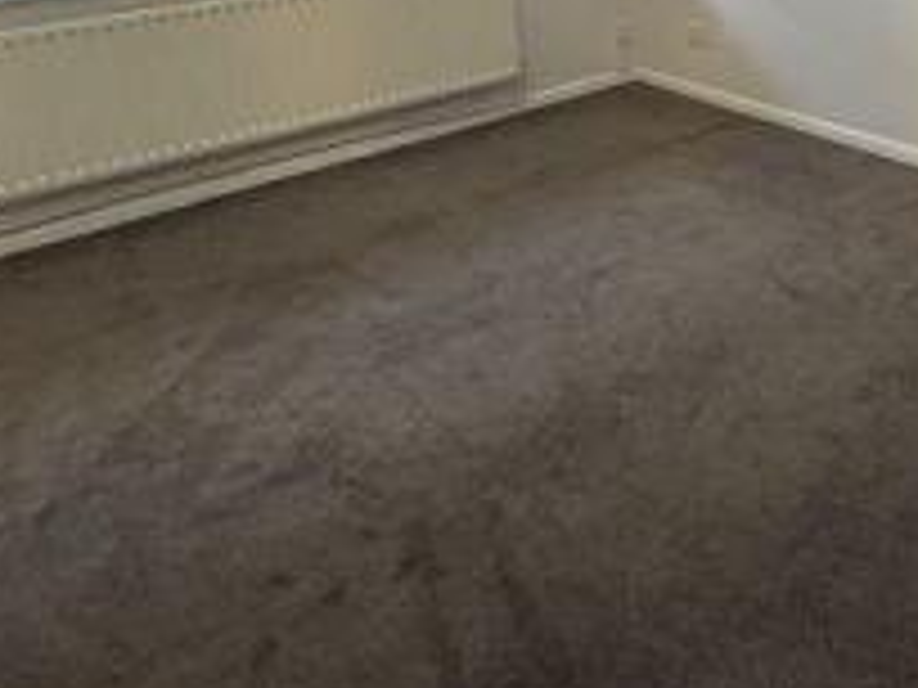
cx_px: 848
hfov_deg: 42.4
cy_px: 79
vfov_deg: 34.1
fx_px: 1061
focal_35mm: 40
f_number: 2.2
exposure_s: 1/50
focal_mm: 2.22
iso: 400
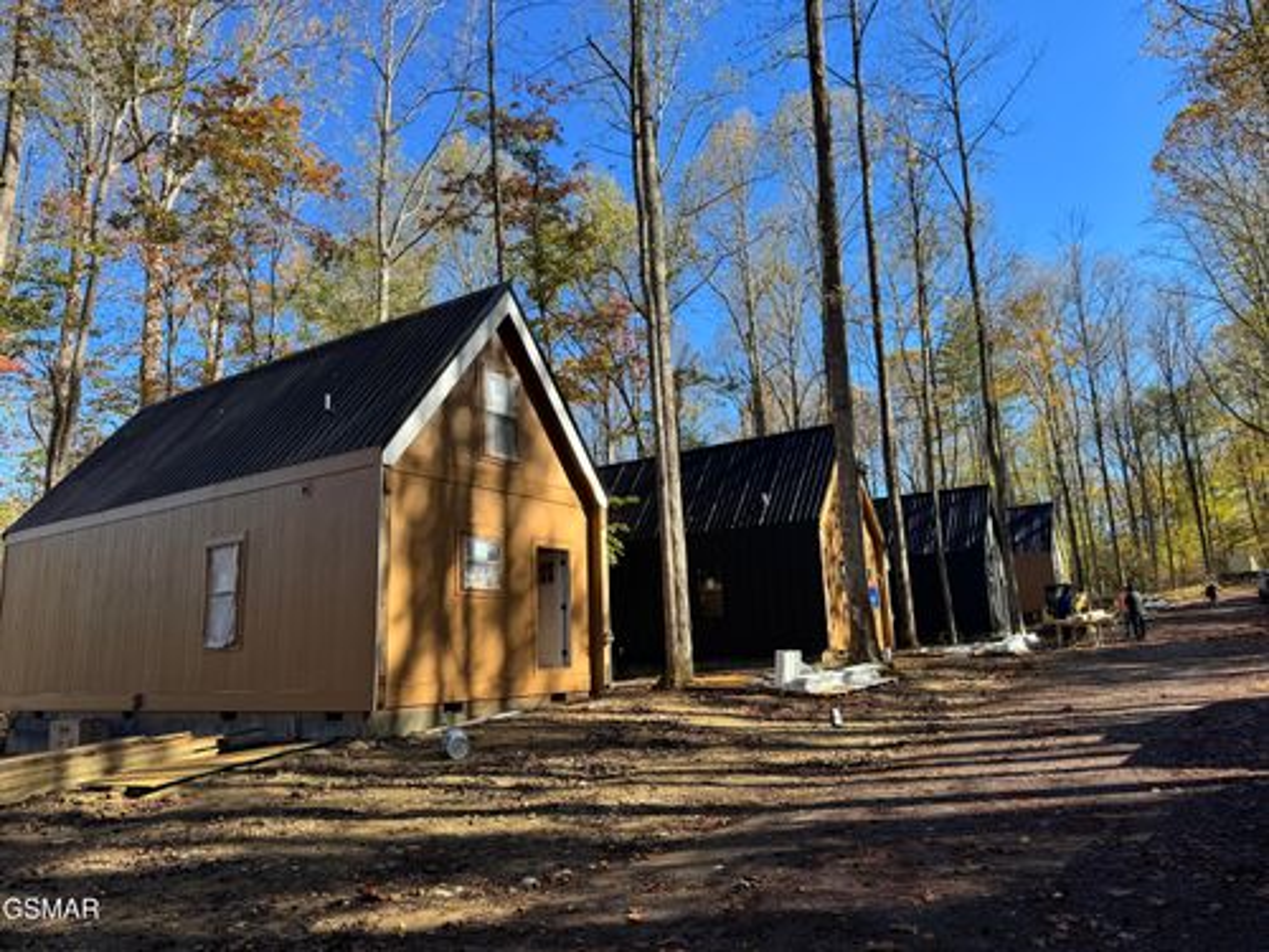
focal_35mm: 24
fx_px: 880
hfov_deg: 71.6
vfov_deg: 56.8
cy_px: 476
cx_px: 634
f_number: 1.78
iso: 80
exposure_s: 1/1238
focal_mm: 6.76
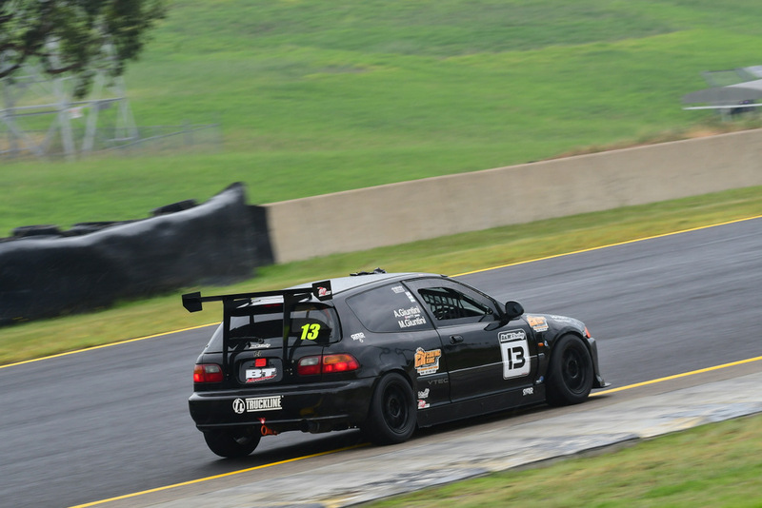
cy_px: 254
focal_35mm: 300
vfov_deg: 4.6
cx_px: 381
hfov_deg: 6.9
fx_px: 6352
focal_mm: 200
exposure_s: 1/250
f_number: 11
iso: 500
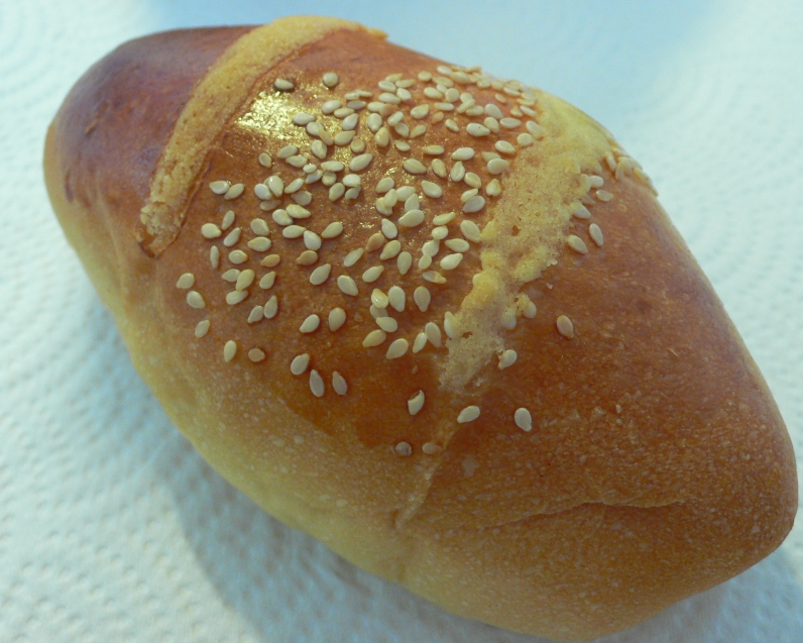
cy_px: 321
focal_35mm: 36
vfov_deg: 41.2
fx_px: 856
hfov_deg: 50.3
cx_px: 388
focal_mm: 6.3
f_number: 2.8
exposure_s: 1/25
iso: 200
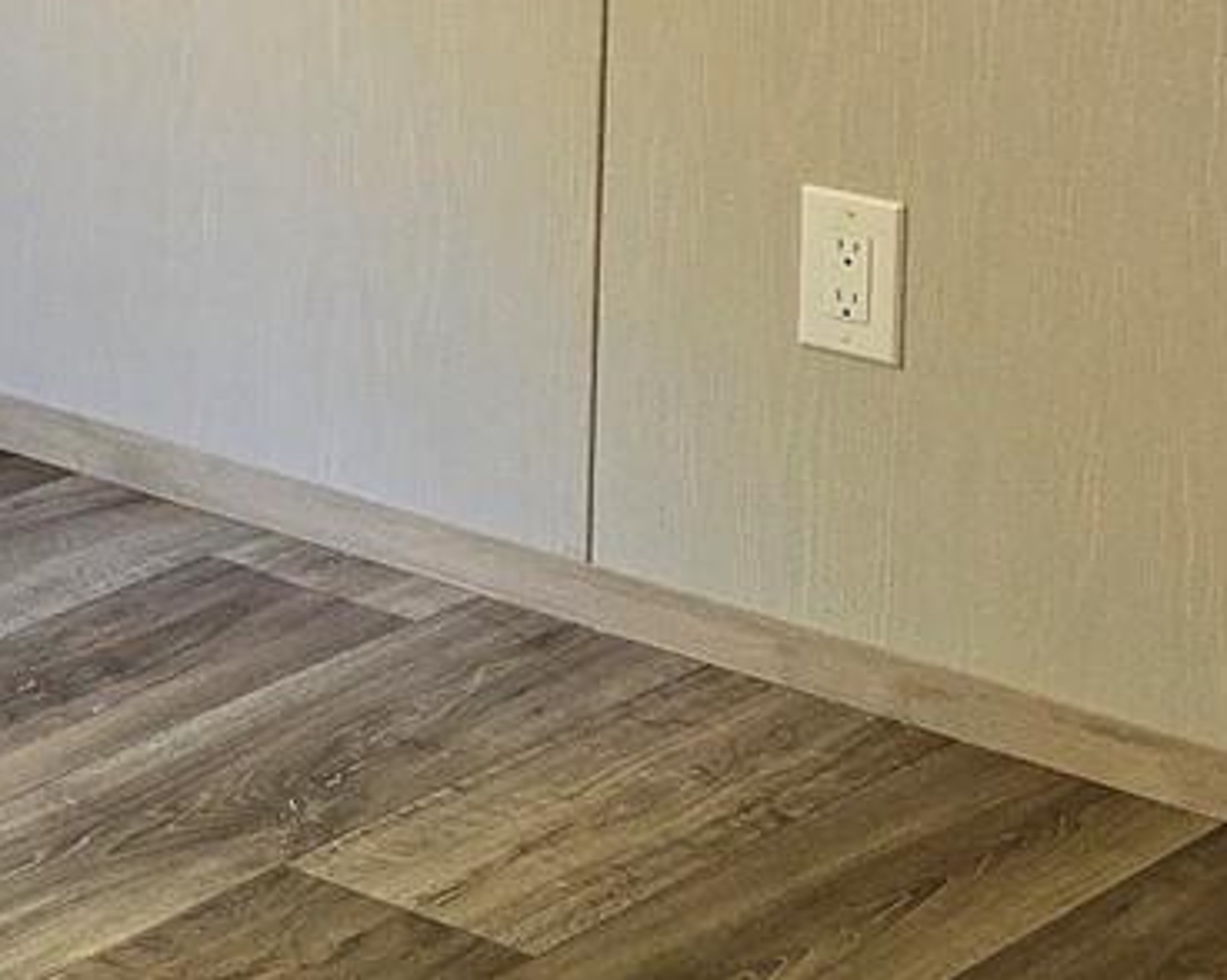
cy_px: -267
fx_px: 4537
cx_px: -867
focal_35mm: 125
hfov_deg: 14.0
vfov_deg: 12.0
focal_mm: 6.3
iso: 125
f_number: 1.7
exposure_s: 1/24
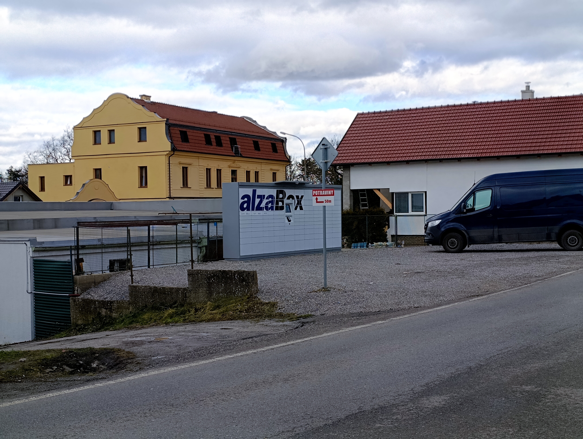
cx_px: 292
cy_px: 220
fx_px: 776
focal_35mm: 46
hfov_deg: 41.2
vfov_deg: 31.6
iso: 50
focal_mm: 6.11
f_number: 1.65
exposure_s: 1/185
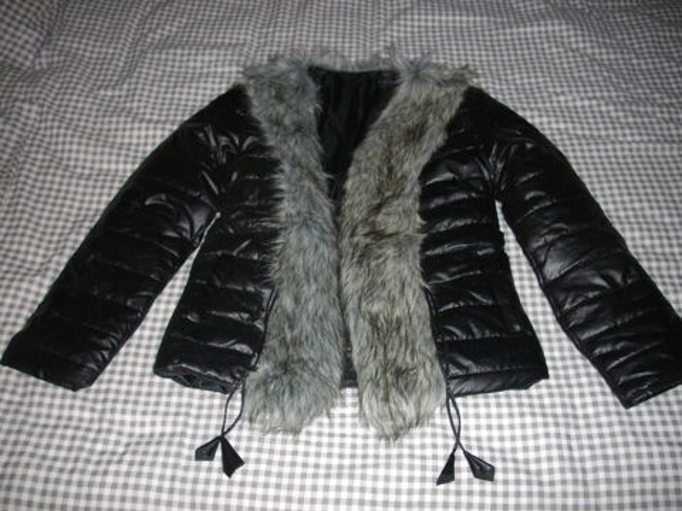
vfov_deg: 38.7
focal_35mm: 37
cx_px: 341
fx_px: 729
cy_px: 256
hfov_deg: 50.1
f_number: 2.8
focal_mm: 6.2
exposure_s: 1/50
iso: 160
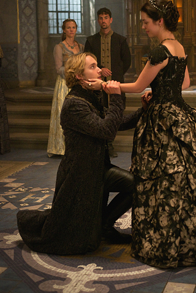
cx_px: 123
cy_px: 105
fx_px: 547
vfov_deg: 29.9
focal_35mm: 67
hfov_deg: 20.3
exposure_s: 1/125
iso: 3200
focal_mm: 50
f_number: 2.2
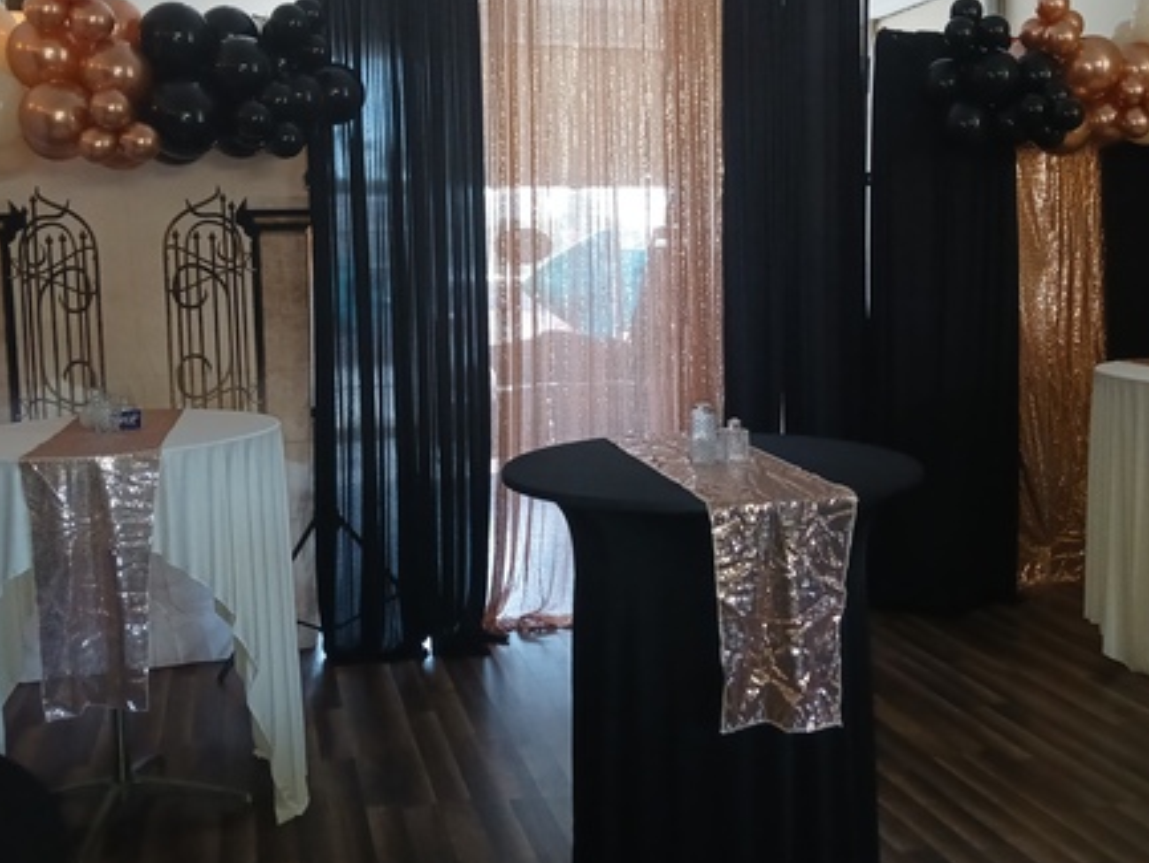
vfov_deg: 39.3
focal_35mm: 36
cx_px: 669
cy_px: 311
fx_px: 1195
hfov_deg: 51.1
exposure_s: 1/25
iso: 320
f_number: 1.8
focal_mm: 3.98
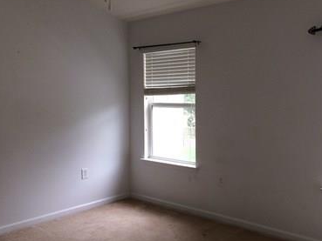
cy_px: 116
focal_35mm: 39
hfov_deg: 47.7
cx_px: 188
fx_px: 363
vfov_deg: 36.8
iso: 40
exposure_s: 1/40
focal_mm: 4.12
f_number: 2.2
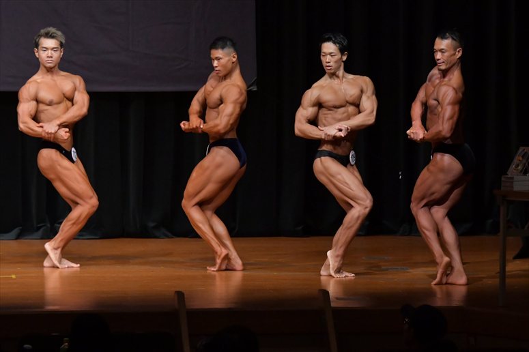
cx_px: 264
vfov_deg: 6.1
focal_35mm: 225
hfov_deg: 9.2
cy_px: 176
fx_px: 3305
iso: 5000
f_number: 5.6
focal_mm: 150
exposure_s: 1/400
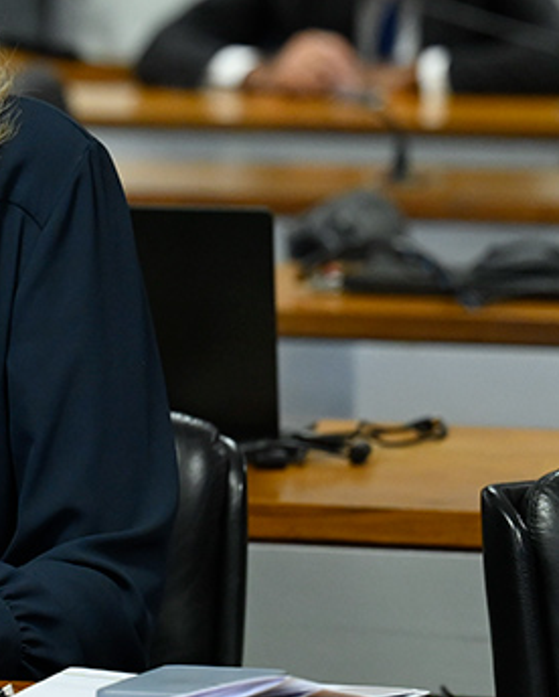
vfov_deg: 6.8
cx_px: -308
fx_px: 5842
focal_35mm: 283
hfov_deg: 5.4
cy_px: 199
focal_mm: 81
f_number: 2.8
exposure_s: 1/200
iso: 1600
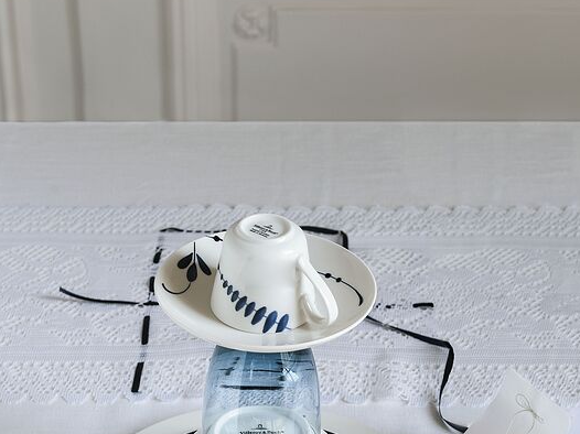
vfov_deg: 16.0
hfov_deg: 21.3
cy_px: 339
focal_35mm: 92
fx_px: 1541
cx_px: 278
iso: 100
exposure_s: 1/8
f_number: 8
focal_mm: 58
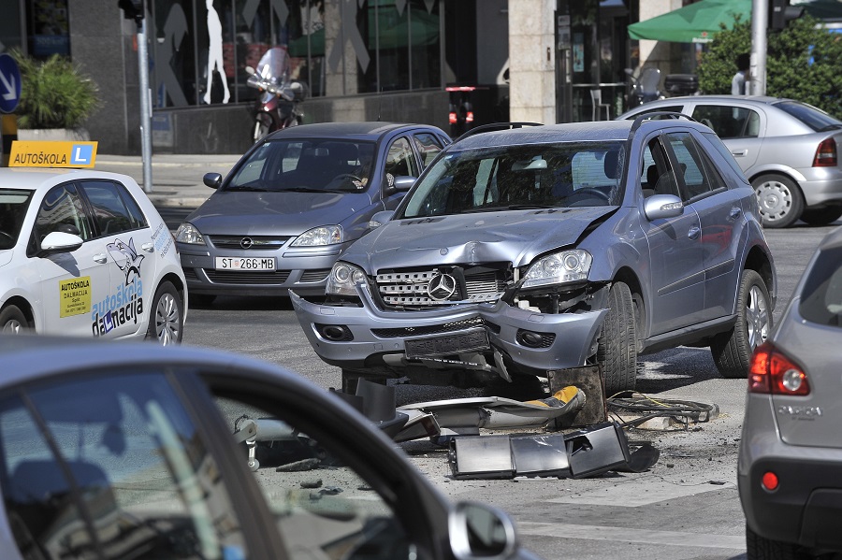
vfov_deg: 6.9
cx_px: 421
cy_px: 280
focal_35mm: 200
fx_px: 4675
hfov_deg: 10.3
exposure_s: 1/2000
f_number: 5.6
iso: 400
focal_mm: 200
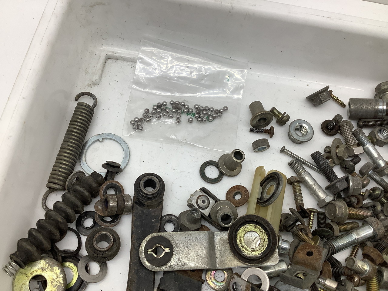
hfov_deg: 58.4
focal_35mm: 31
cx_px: 194
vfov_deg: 45.4
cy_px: 146
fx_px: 347
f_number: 2.4
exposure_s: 1/120
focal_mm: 3.3
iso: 50
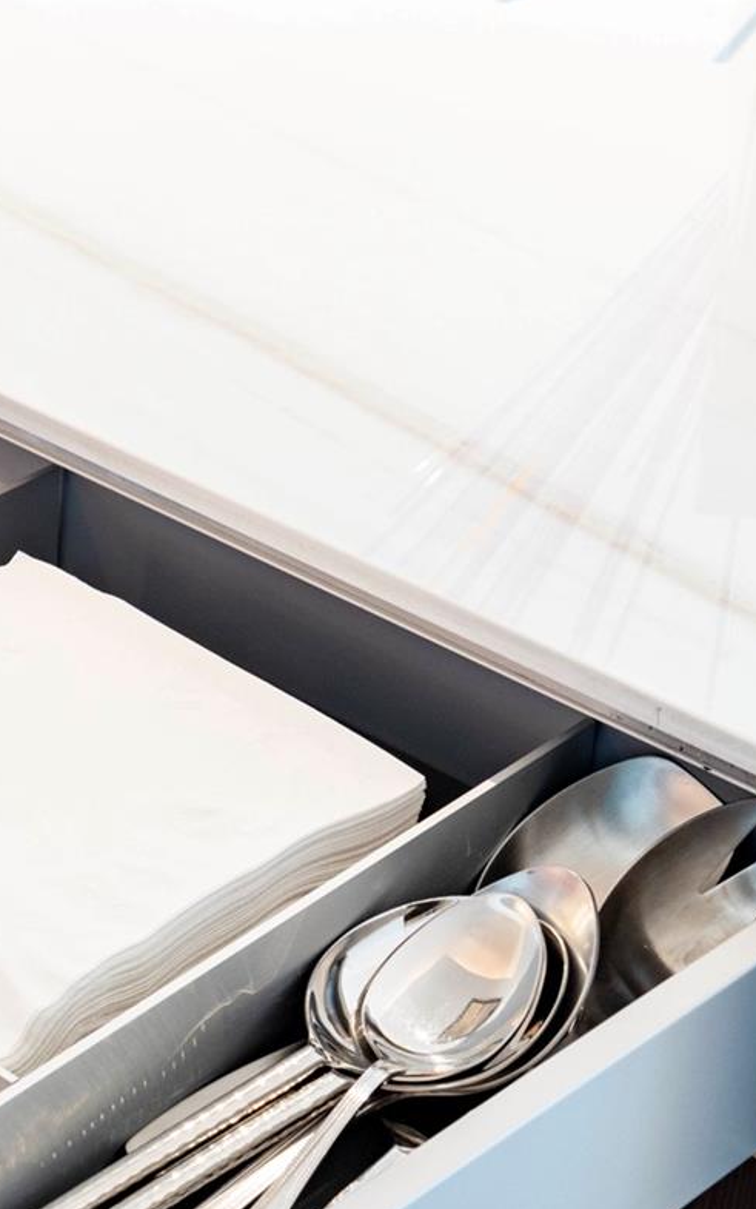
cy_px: 633
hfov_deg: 15.1
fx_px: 2669
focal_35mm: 81
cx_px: -331
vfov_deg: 25.5
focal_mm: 39
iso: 200
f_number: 11
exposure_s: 1/5
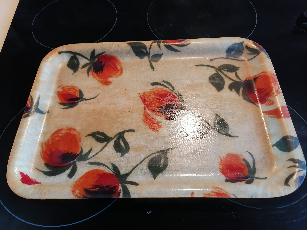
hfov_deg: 65.3
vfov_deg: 51.4
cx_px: 154
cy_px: 115
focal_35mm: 27
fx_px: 239
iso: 400
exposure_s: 1/25
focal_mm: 5.3
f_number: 1.8
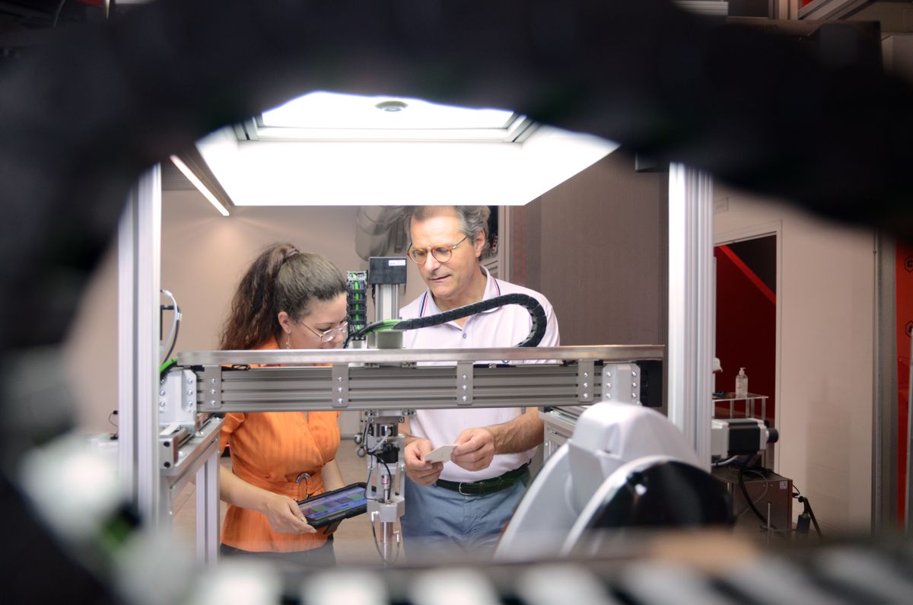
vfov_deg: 41.5
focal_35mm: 32
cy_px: 302
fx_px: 797
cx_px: 456
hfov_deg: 59.6
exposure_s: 1/125
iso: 640
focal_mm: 21
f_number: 3
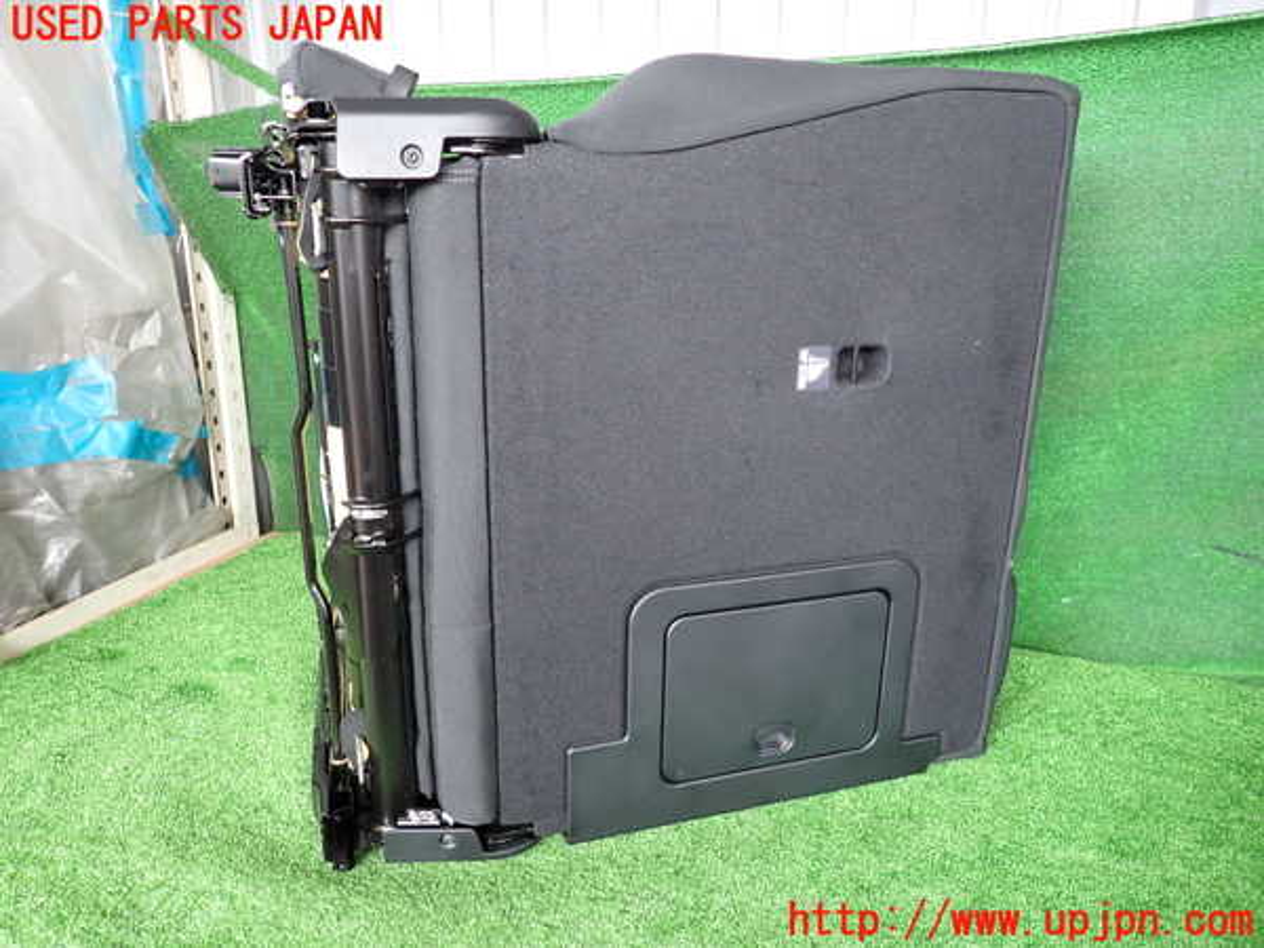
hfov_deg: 69.4
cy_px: 474
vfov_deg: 54.9
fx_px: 913
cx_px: 632
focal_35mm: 25
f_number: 2
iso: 200
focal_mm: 4.5
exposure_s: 1/100
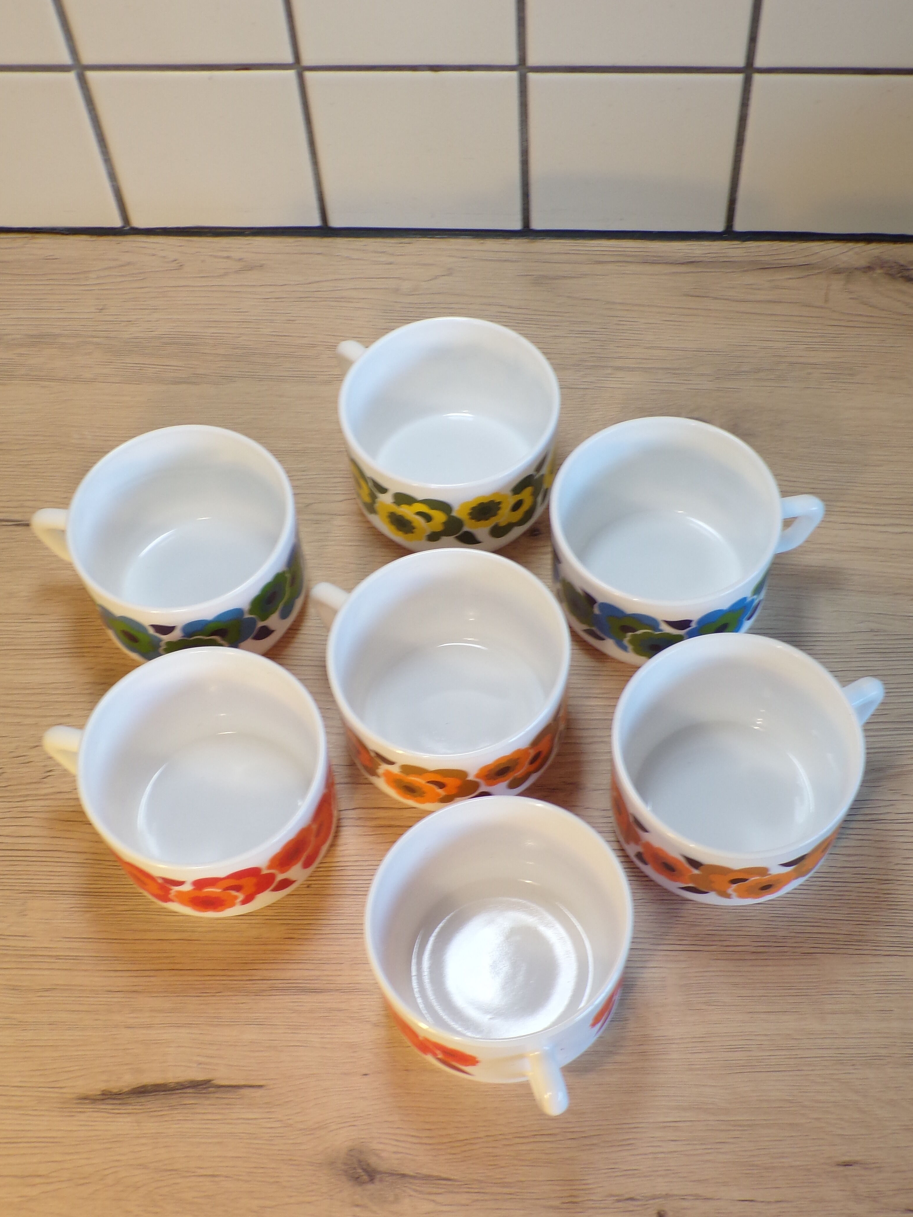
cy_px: 664
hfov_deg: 35.1
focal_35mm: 41
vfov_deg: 45.7
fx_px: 1442
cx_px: 470
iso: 105
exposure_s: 1/40
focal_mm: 6.6
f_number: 3.3
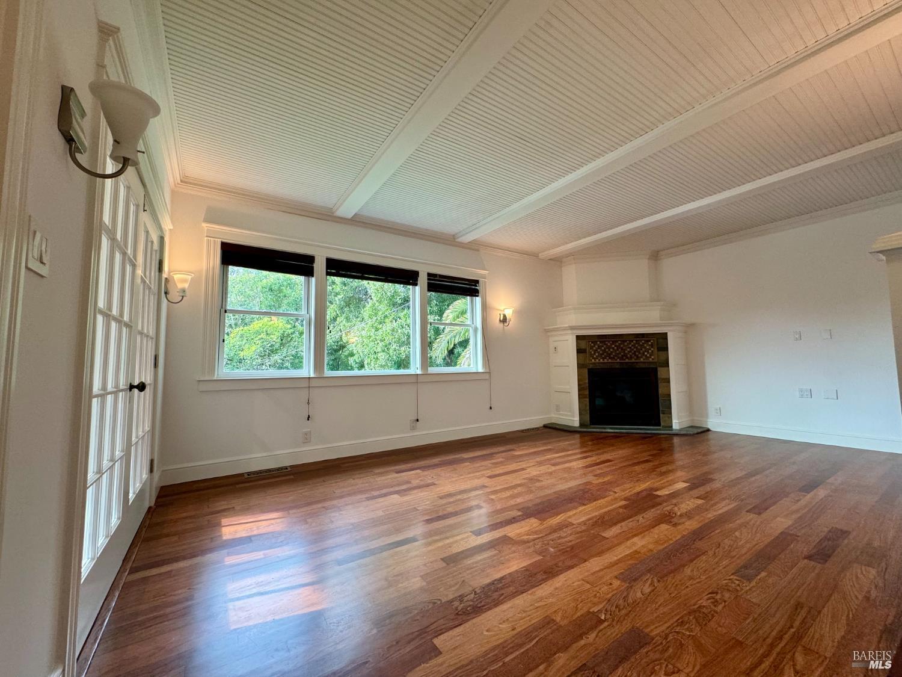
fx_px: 365
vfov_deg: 85.7
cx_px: 451
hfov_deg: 102.1
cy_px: 338
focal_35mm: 14
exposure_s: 1/120
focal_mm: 2.22
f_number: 2.2
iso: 160
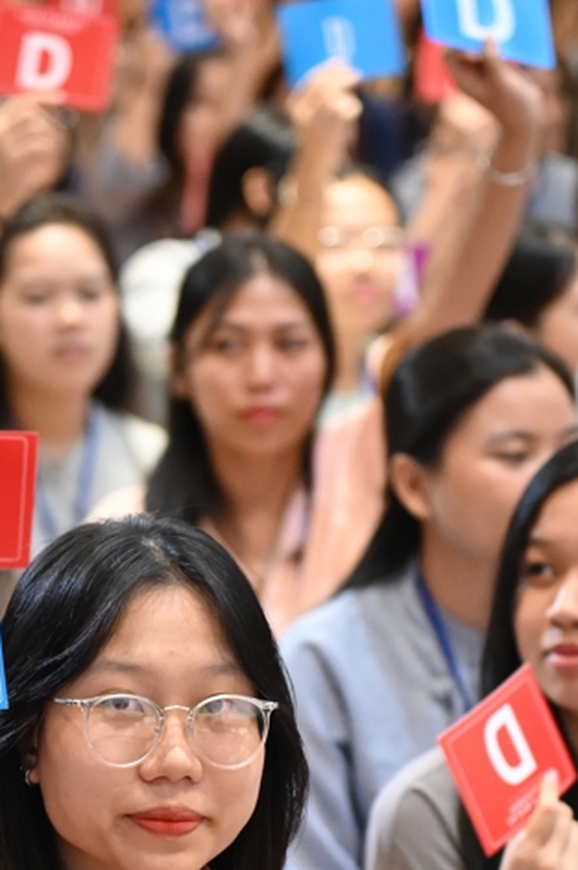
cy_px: 797
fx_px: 6010
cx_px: 174
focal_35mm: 249
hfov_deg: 5.5
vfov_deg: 8.2
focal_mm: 120
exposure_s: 1/250
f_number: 4
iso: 8000
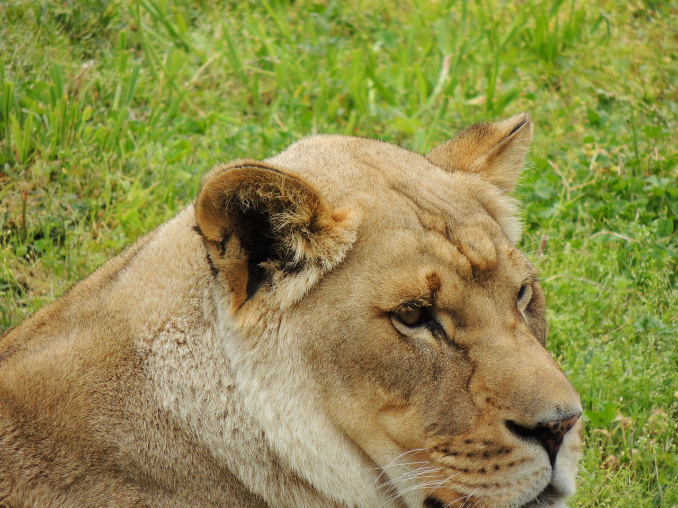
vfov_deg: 1.5
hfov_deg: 2.0
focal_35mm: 1000
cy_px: 254
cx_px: 339
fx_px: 19586
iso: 250
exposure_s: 1/500
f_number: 5.9
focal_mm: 180
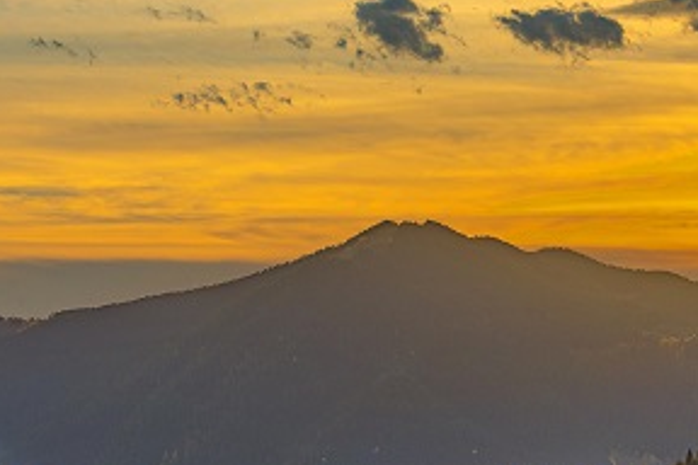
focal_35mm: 146
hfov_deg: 14.0
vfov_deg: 9.4
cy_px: 404
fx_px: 2831
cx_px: 444
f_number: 5.6
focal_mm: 70
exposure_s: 1/250
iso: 200
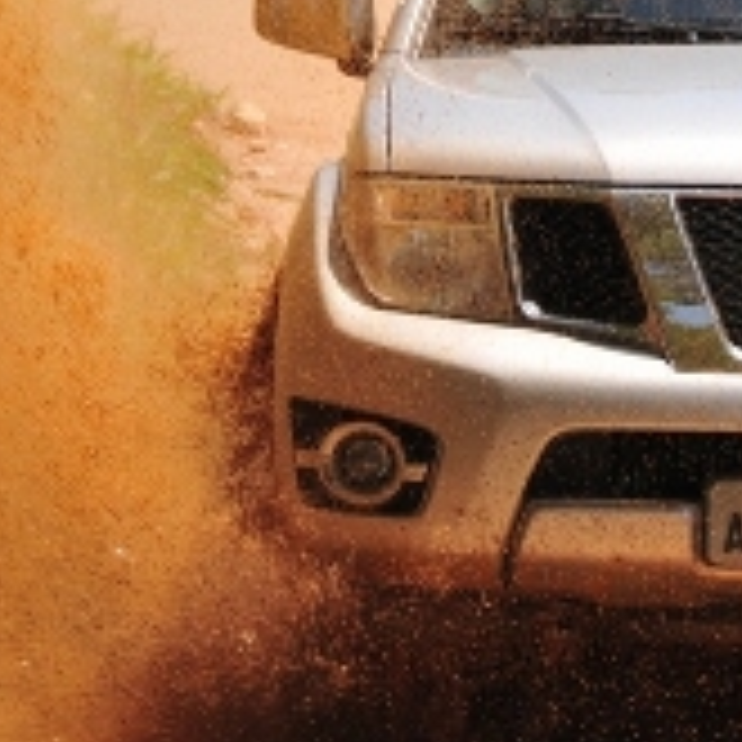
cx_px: 827
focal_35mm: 987
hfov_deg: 1.8
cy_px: 304
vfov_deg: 1.8
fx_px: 23936
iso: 400
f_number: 11
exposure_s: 1/500
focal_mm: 200
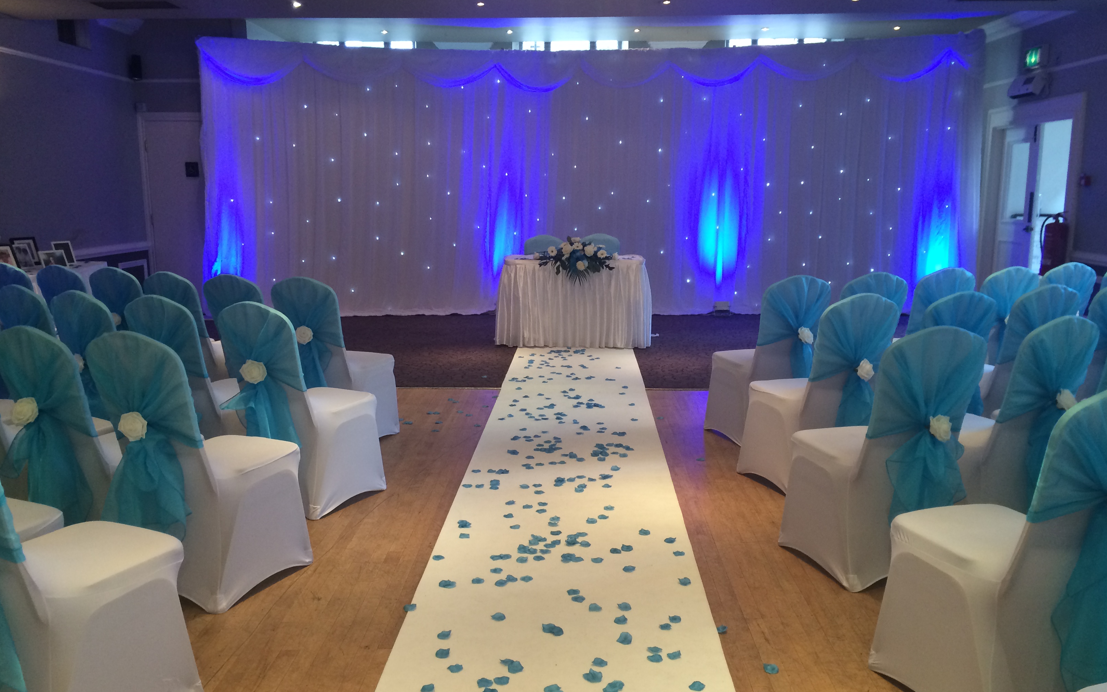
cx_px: 553
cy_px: 370
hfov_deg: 61.2
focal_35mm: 31
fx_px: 935
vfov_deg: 40.6
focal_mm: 4.15
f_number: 2.2
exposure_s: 1/33
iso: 64
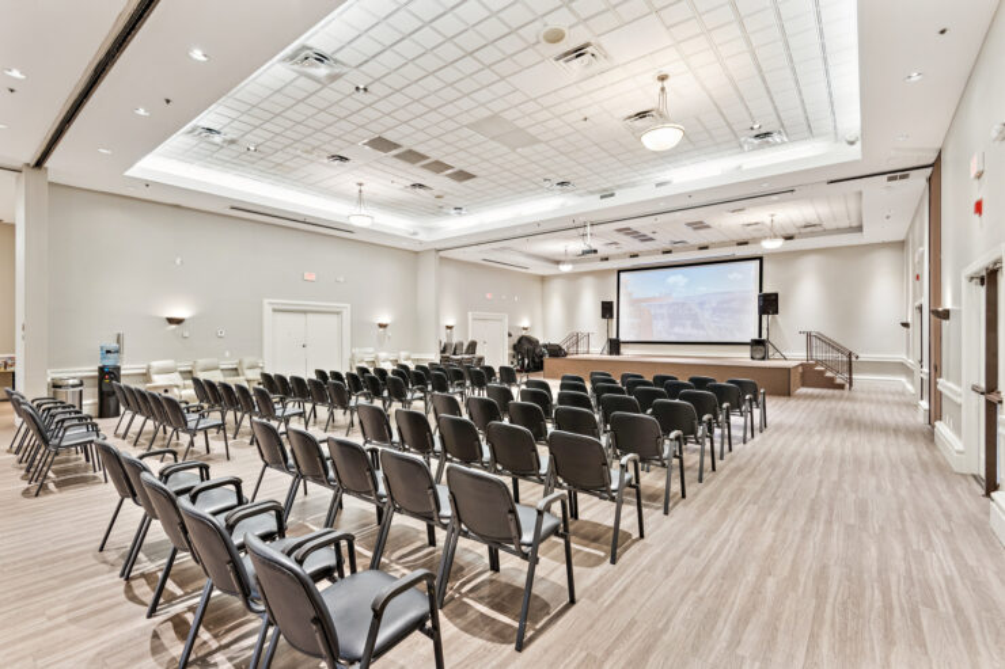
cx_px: 502
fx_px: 447
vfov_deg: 73.7
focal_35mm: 16
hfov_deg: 96.7
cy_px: 334
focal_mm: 16
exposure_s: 1/4
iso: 400
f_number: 8
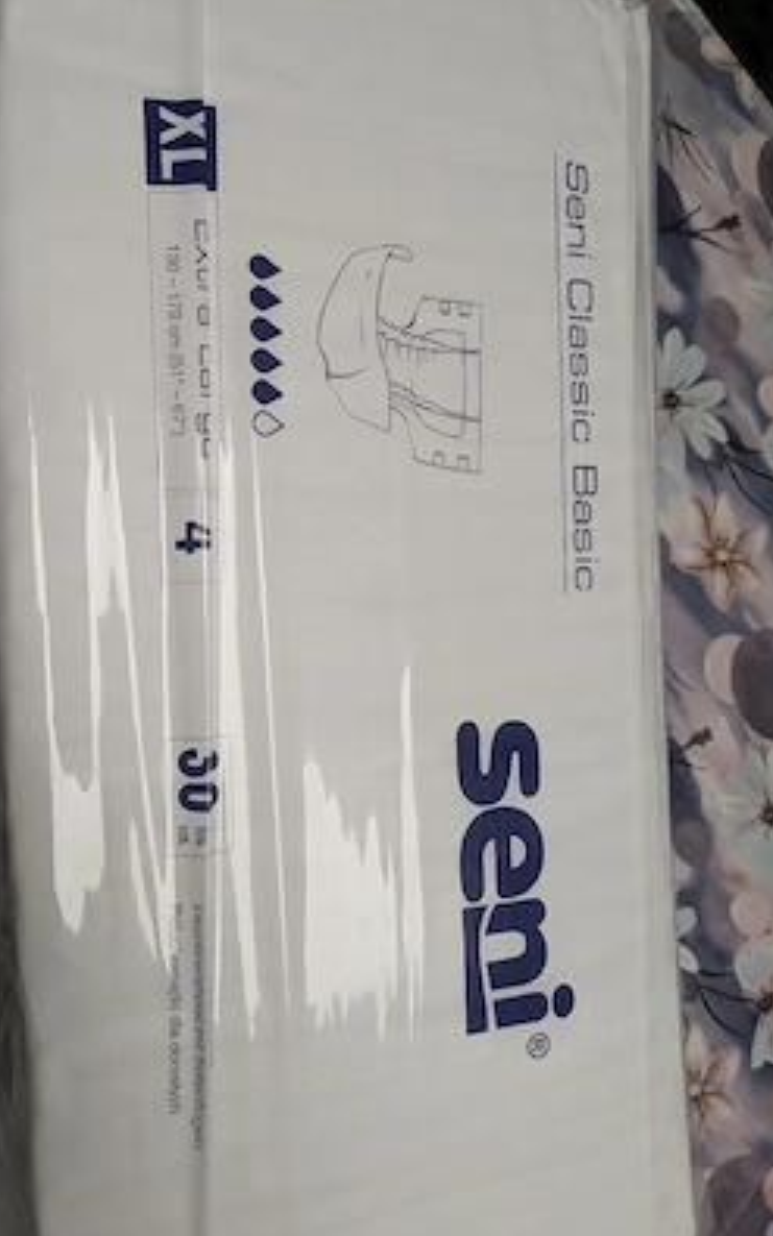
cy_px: 616
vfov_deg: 64.6
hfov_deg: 43.2
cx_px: 369
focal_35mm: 29
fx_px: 977
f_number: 1.73
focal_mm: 4.38
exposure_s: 1/100
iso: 293
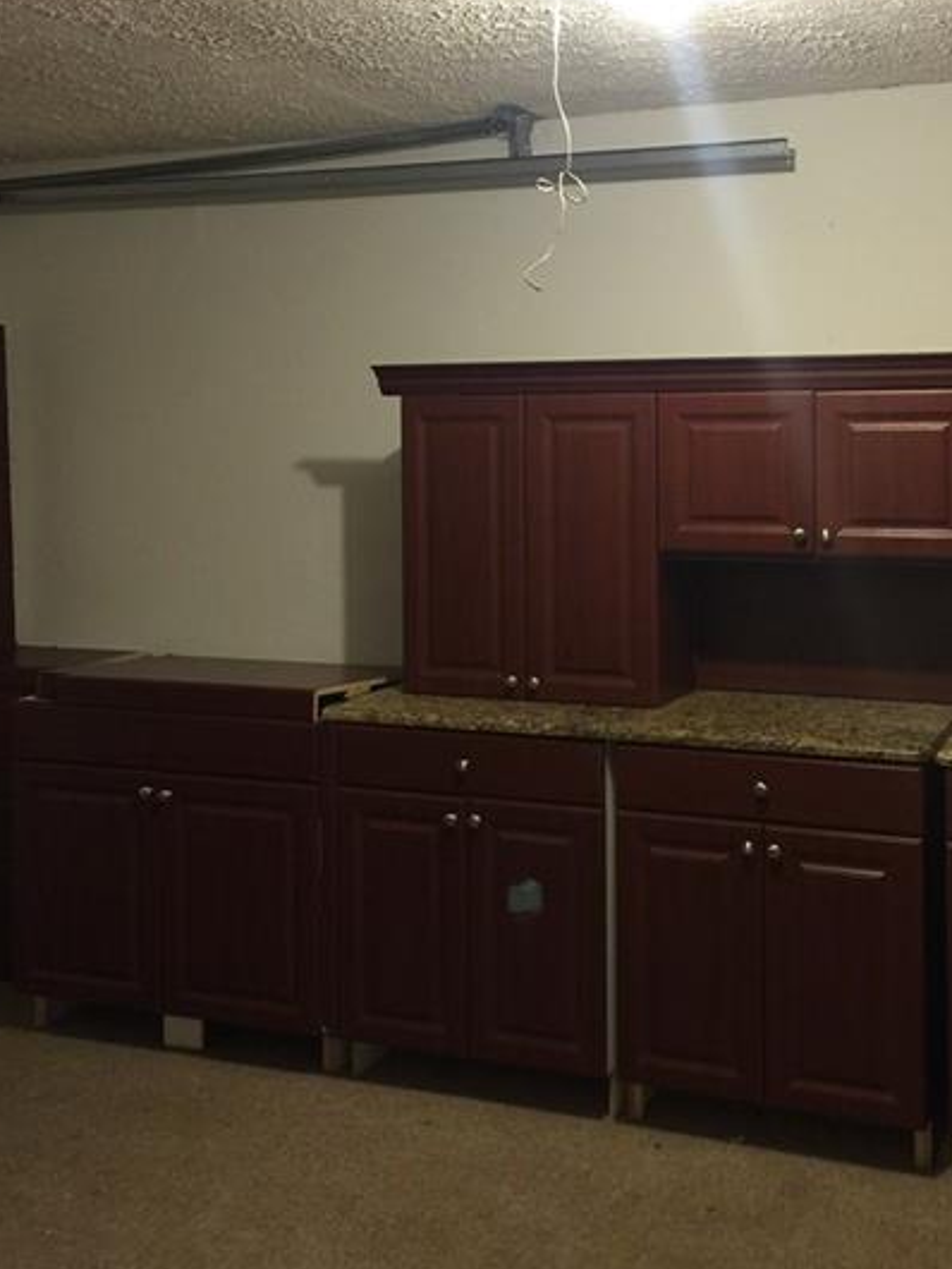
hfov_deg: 34.3
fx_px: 1539
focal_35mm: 42
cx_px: 574
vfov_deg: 44.4
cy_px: 465
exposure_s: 1/15
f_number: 2.2
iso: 100
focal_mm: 4.15
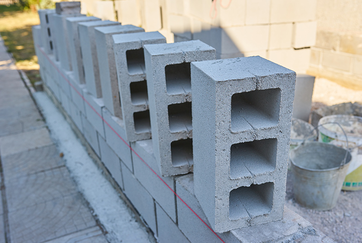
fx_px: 353
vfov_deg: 38.0
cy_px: 122
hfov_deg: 54.3
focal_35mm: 35
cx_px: 181
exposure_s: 1/250
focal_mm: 35
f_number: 4.5
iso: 100
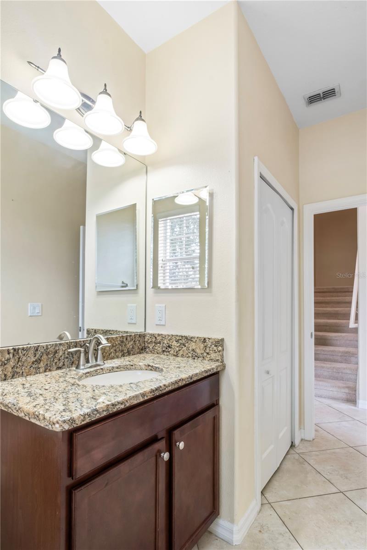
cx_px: 184
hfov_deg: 67.4
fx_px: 275
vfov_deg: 90.0
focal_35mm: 18
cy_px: 275
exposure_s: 1/1.67
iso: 320
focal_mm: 12
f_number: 16
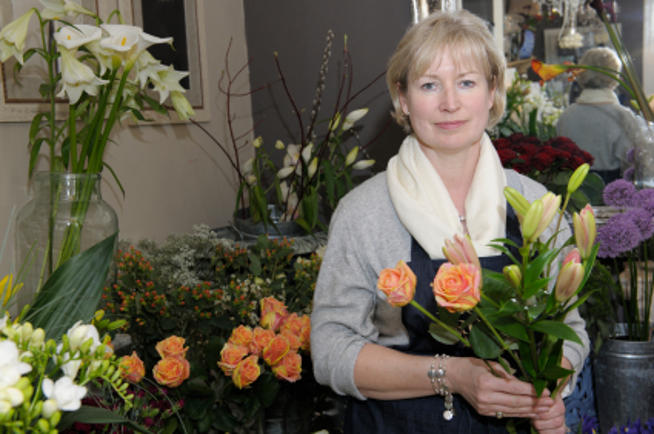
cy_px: 217
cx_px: 327
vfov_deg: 28.0
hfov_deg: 41.2
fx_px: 871
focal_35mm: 48
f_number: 6.3
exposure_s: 1/50
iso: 320
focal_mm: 48
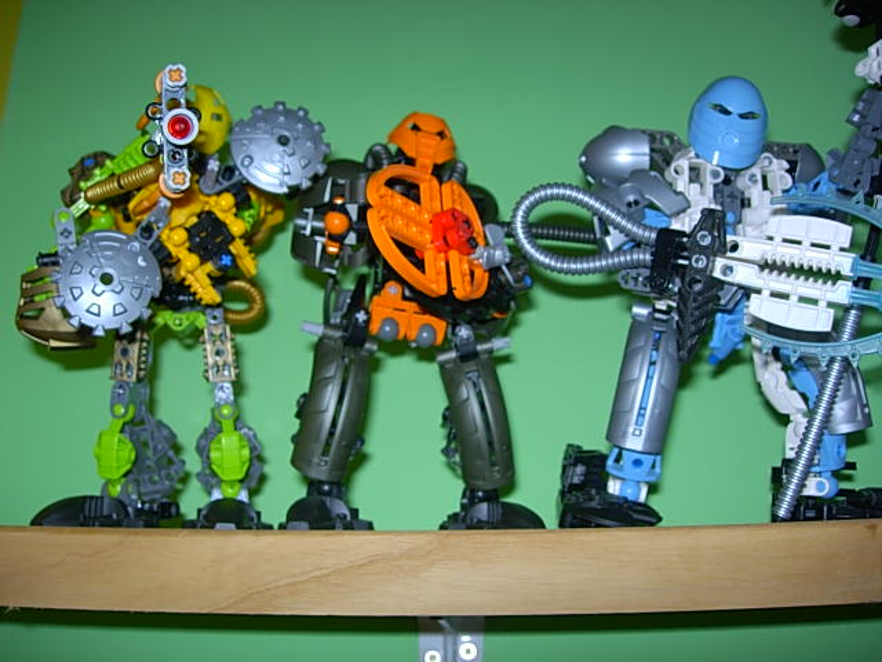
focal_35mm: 38
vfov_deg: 37.7
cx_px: 441
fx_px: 968
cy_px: 331
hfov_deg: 49.0
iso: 79
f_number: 2.8
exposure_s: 1/64
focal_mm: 7.8
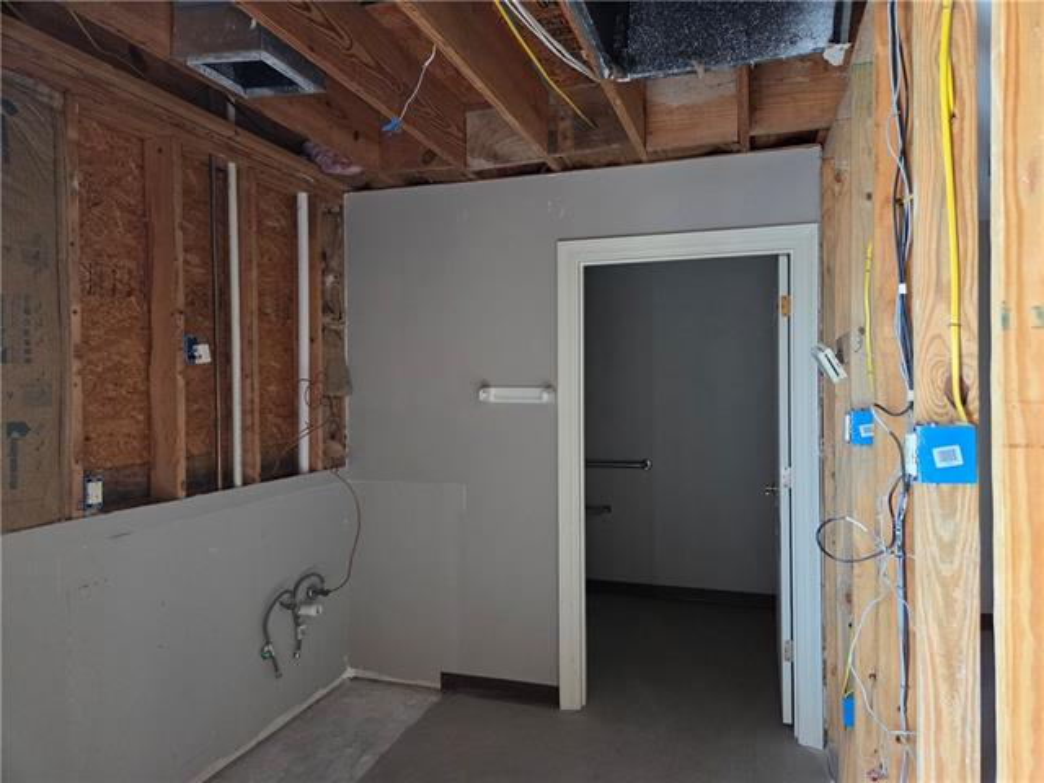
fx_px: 694
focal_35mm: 23
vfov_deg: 58.9
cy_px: 392
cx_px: 522
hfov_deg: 73.9
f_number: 1.8
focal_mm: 5.4
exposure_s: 1/120
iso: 800
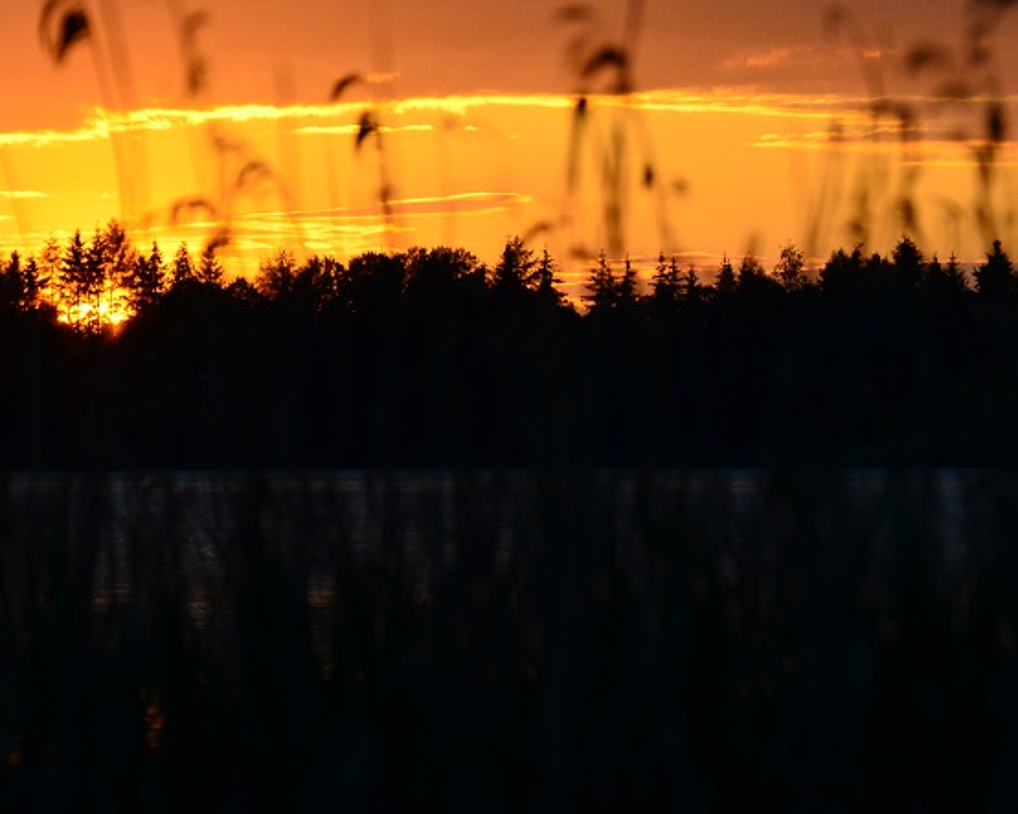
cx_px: 267
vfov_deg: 3.9
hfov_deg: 4.9
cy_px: 229
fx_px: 11834
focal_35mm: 393
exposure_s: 1/2500
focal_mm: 155
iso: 1250
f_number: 4.8
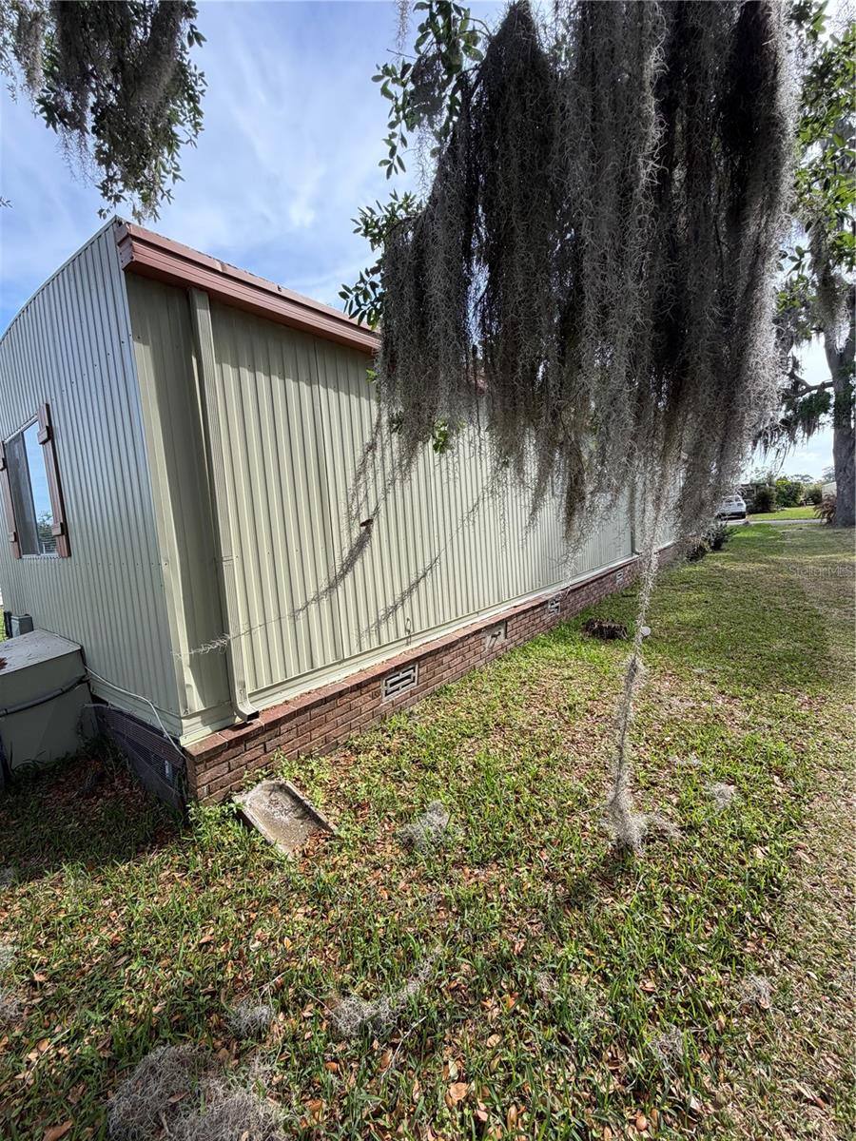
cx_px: 428
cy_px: 570
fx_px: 462
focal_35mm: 14
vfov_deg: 102.1
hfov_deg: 85.7
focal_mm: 2.22
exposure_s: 1/502
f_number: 2.2
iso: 50
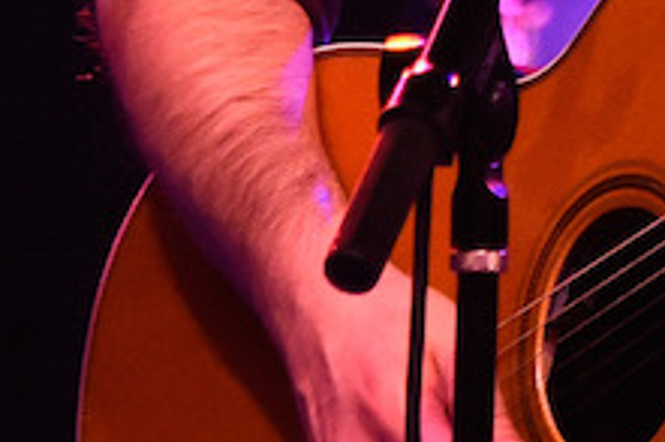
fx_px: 38042
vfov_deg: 0.7
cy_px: -272
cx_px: 1161
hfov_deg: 1.0
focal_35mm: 2061
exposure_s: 1/200
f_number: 5.6
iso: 8000
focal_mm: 350
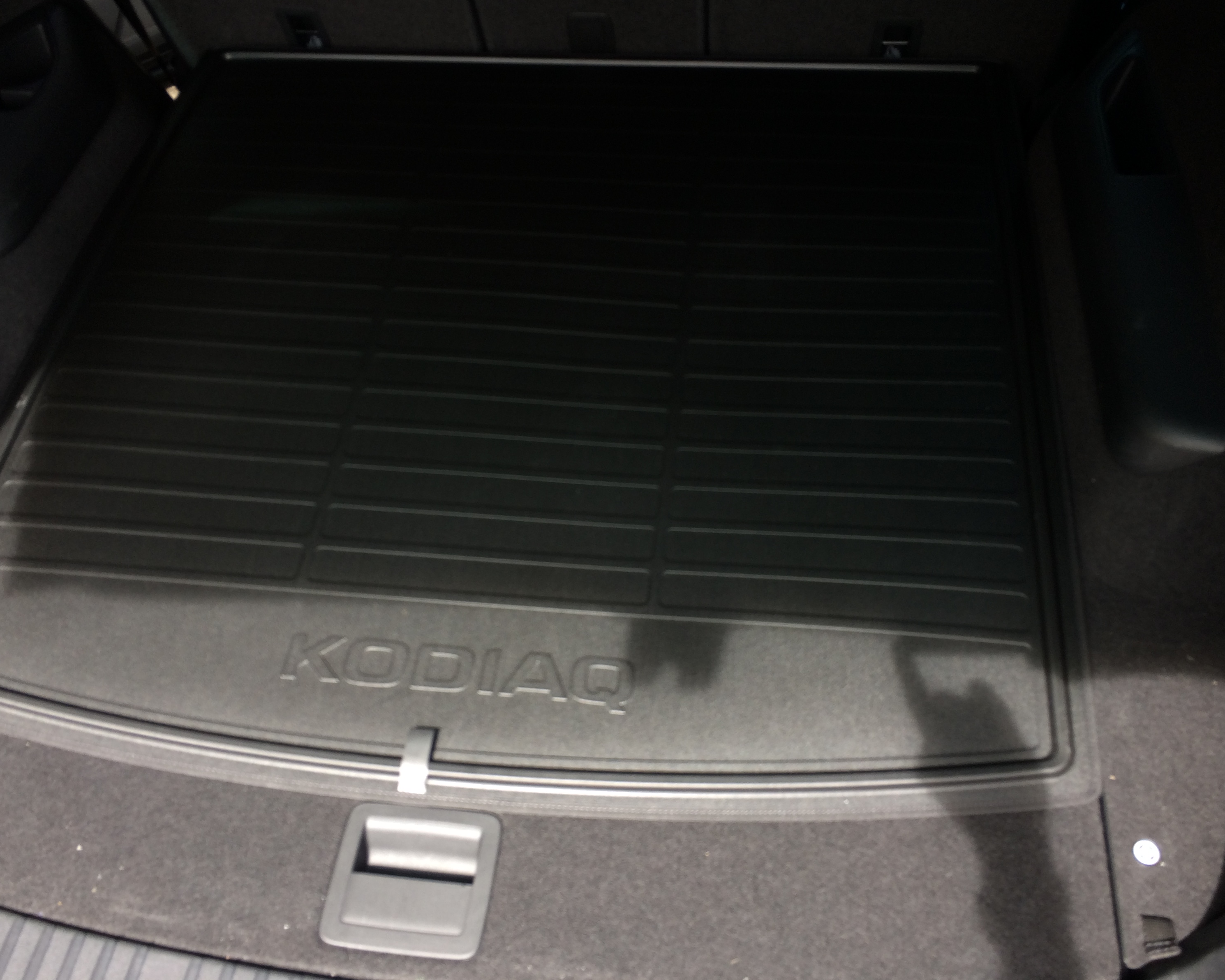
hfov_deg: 57.2
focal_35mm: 31
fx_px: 1124
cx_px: 615
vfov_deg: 47.1
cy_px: 479
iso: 32
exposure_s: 1/171
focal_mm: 4.15
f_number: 2.2
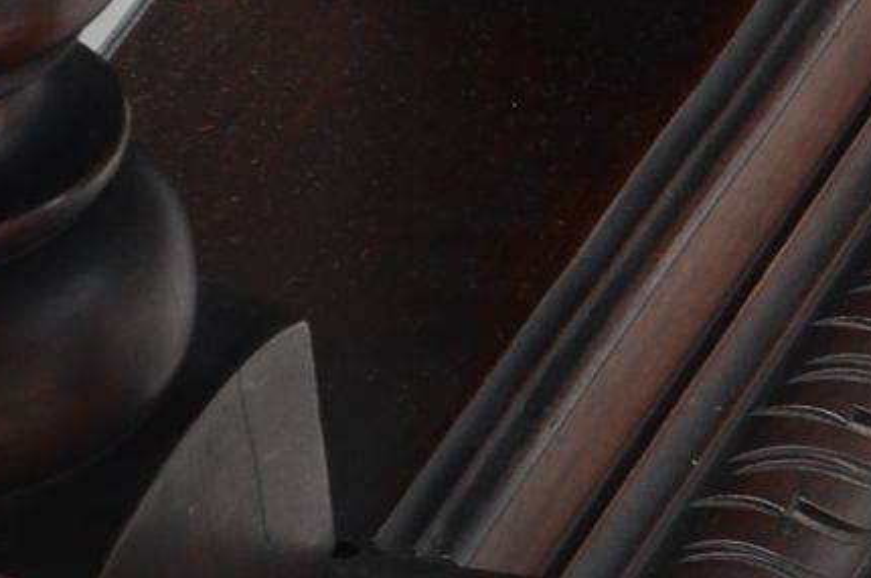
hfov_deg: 3.4
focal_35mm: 602
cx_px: 2439
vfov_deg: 2.3
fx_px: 14538
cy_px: 758
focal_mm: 70
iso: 200
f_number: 9
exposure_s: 1/80
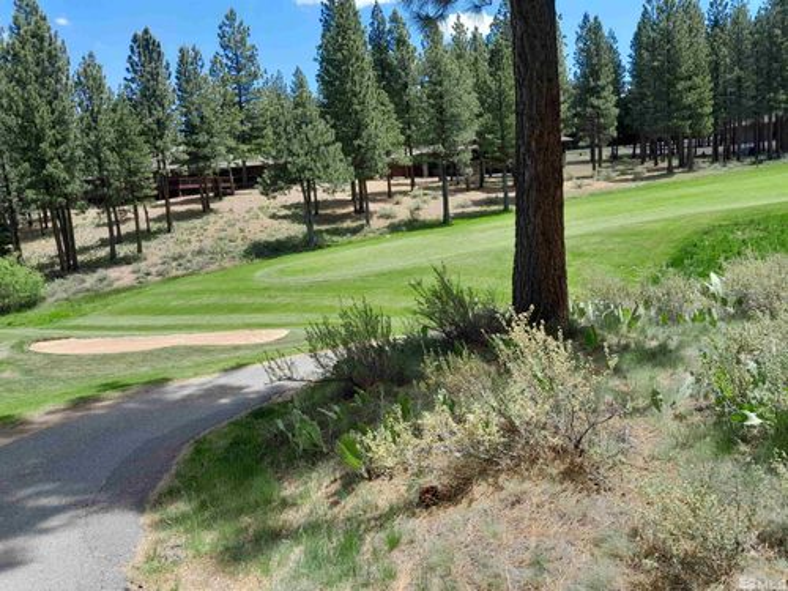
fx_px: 615
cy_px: 296
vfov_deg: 51.4
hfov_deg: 65.3
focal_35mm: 27
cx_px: 394
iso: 40
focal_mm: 4
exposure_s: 1/284
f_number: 1.8
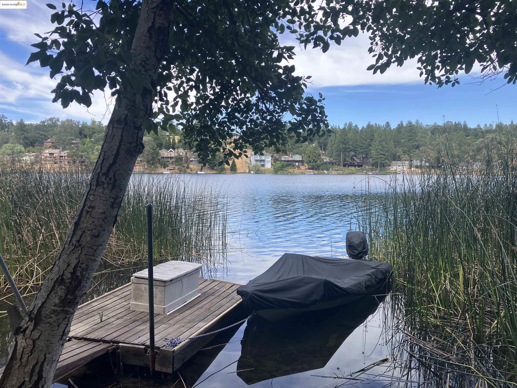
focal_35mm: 28
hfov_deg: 63.4
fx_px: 418
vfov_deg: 49.7
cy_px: 194
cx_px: 258
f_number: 1.8
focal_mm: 3.99
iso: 32
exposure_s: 1/684
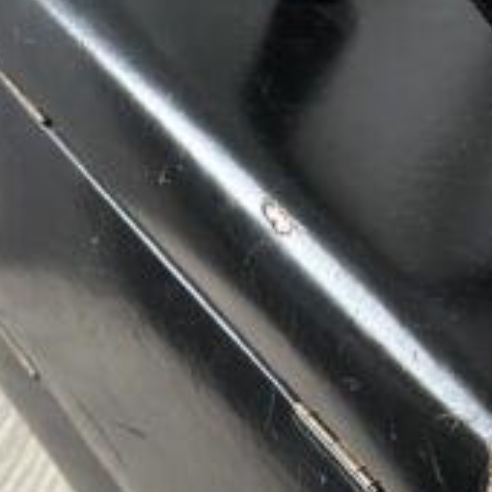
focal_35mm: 54
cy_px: 365
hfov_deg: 31.0
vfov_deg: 31.1
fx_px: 868
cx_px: 373
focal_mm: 5.7
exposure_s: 1/60
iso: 320
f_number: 1.5
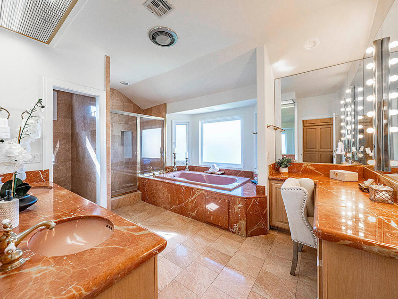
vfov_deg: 85.7
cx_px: 195
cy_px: 145
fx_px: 161
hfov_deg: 102.0
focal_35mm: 14
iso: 1000
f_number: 5.6
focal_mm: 12
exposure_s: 1/250
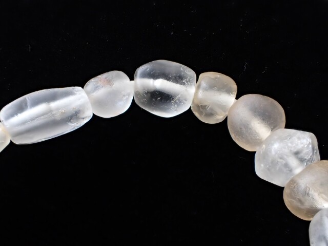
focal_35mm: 30
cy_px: 123
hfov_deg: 60.0
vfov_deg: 46.7
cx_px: 164
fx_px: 284
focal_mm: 5.4
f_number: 3.2
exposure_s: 1/125
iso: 320
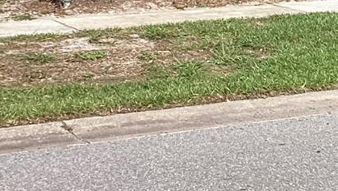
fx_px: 1157
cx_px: 396
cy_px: -87
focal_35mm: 129
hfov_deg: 16.0
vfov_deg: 9.2
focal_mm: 3.3
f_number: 2.4
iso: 25
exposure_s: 1/994
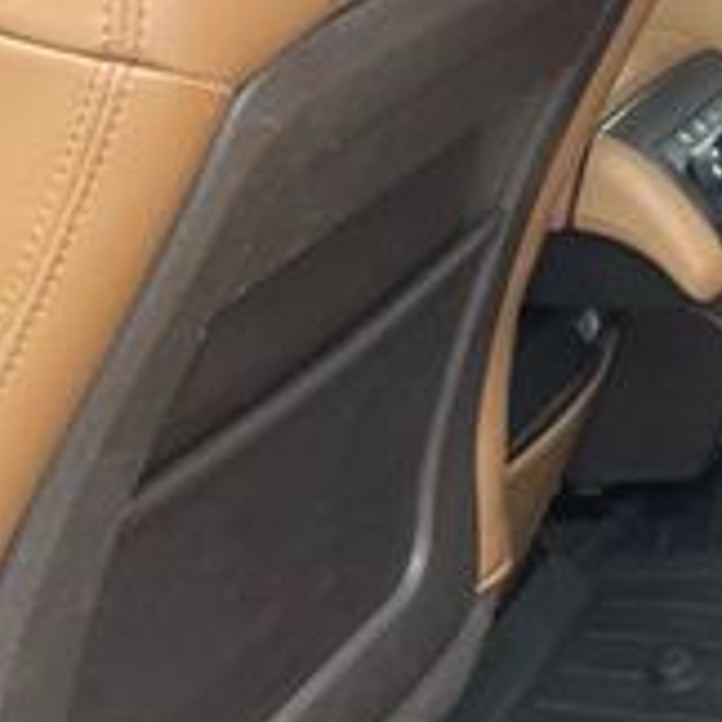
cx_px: 1243
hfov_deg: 16.4
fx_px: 2147
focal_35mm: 91
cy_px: 209
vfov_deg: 19.0
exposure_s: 1/121
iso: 80
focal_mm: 5.1
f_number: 1.6
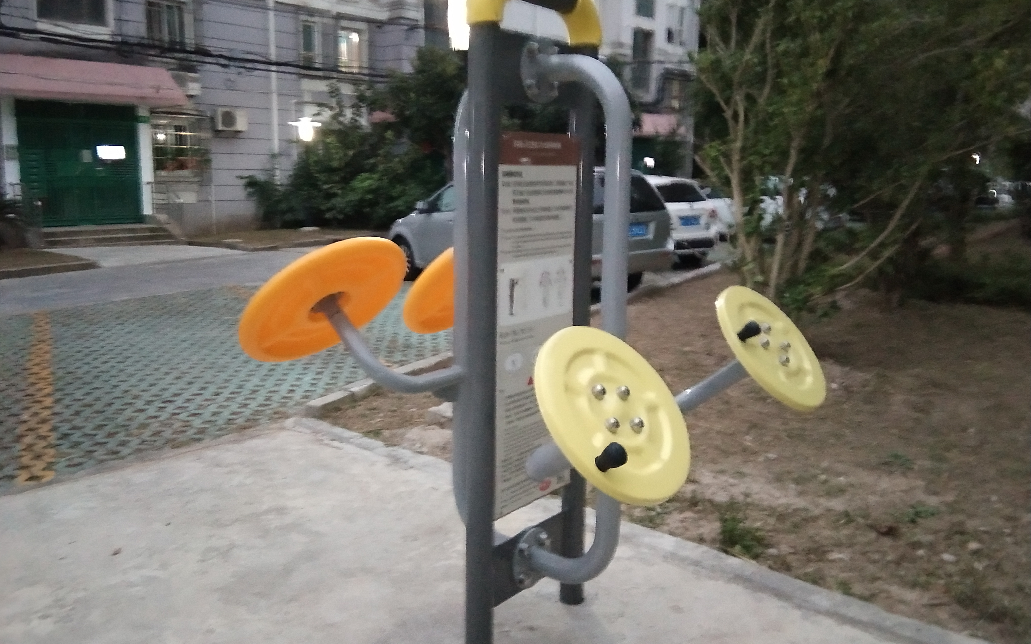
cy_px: 295
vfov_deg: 38.3
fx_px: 927
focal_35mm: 33
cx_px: 514
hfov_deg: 58.1
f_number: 2.2
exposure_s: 1/14.3
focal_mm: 3.69
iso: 1600
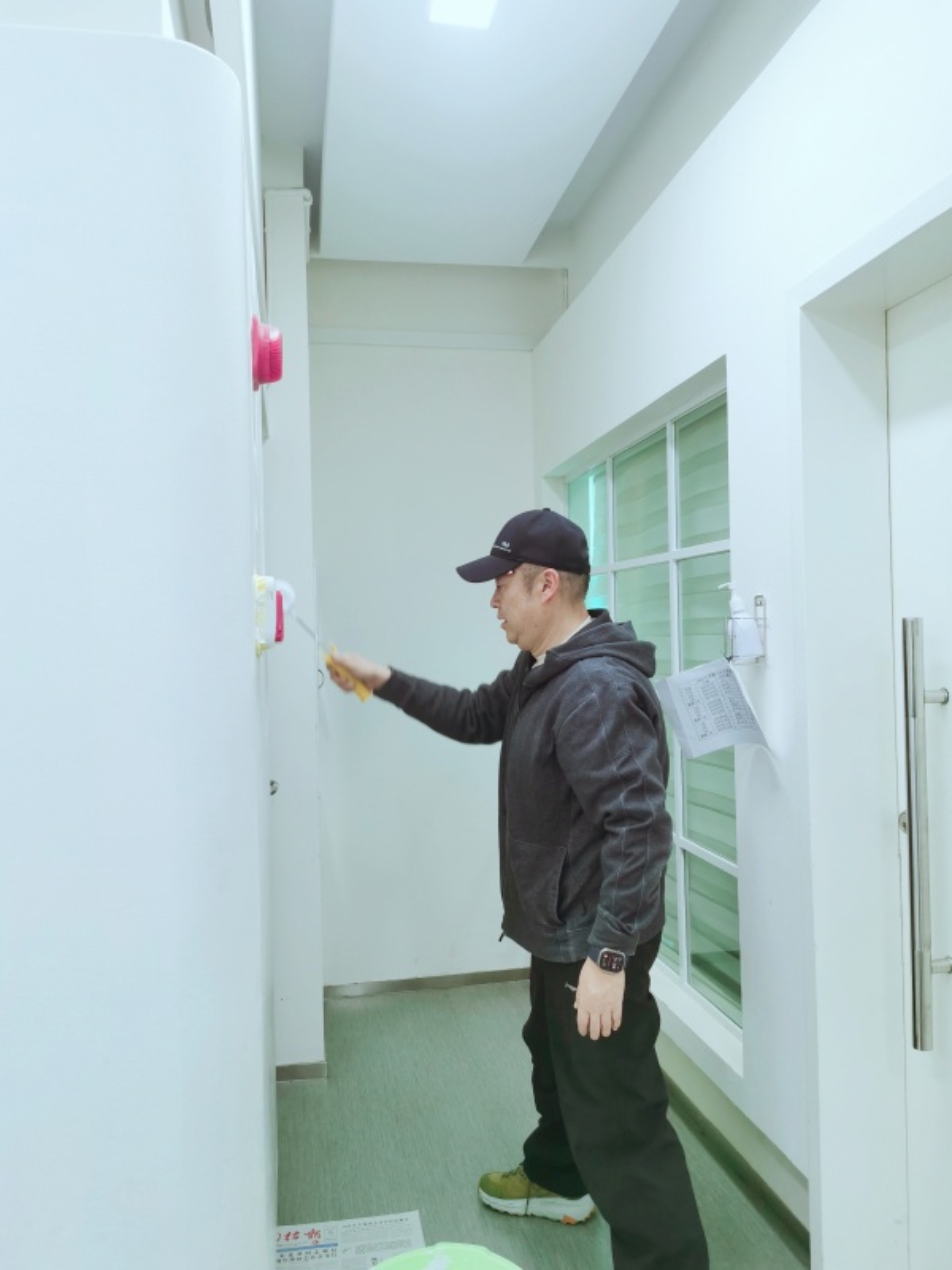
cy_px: 635
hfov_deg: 51.4
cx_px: 476
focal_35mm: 27
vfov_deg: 65.3
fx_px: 990
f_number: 1.6
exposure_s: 1/100
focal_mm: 5.56
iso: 125
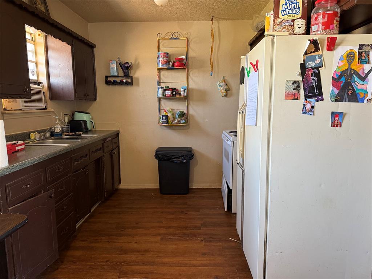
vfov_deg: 56.8
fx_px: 258
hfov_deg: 71.6
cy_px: 140
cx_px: 186
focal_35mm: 24
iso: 320
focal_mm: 6.76
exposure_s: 1/60
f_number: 1.78
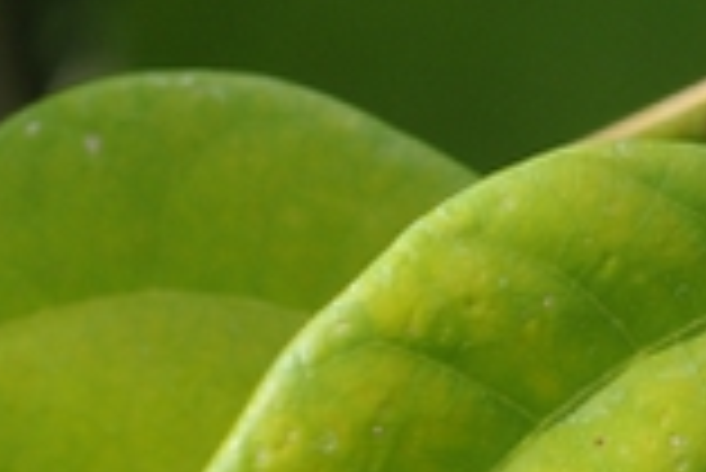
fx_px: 7675
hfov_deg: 5.1
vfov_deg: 3.5
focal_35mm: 391
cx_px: 1713
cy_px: 843
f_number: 10
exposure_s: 1/400
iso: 640
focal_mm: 60
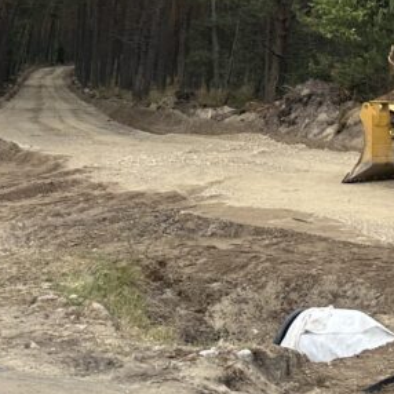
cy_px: 30
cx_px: 581
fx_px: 979
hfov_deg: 19.9
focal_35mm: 76
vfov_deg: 22.2
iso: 80
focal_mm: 6.86
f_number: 1.78
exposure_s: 1/1779
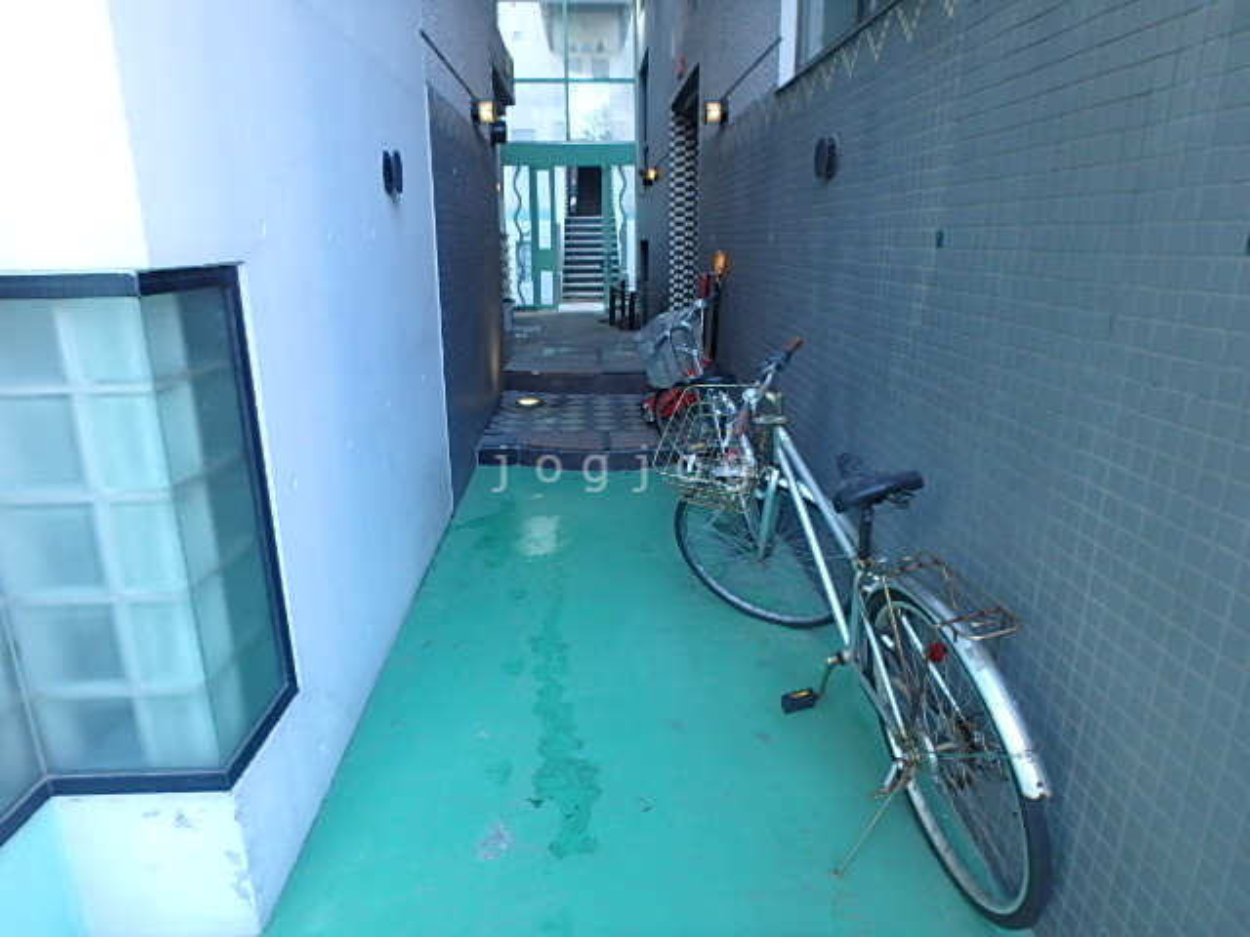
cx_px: 625
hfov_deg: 79.0
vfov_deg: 63.4
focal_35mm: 21
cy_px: 468
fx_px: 758
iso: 200
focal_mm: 3.7
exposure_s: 1/30
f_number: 3.5
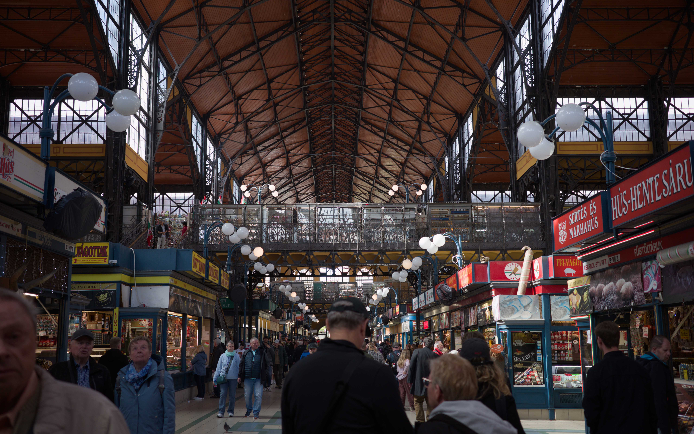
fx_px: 775
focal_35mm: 41
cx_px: 349
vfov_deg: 31.2
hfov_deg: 48.2
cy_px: 208
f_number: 2.8
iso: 250
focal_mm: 26
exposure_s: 1/125
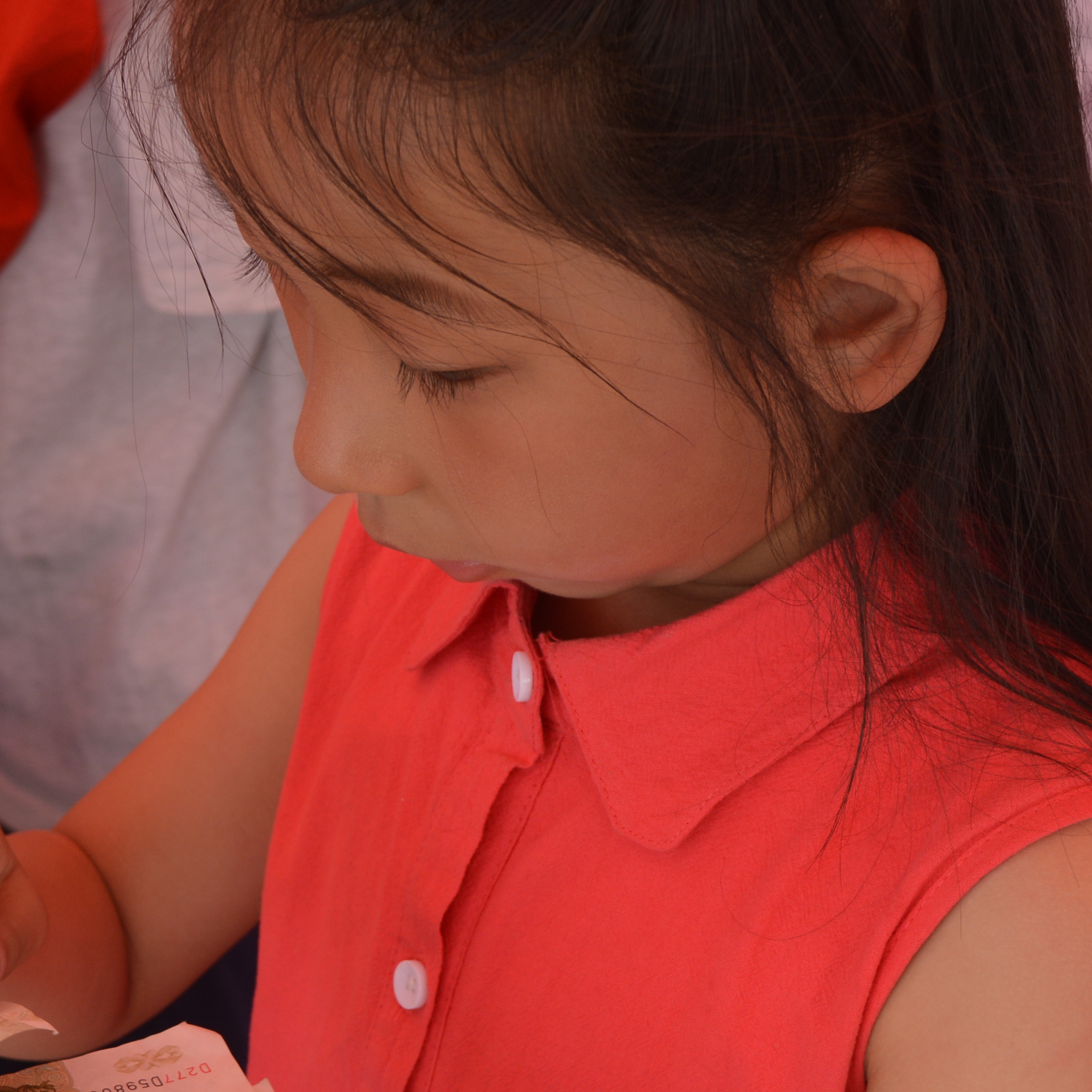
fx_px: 3683
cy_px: 741
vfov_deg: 16.8
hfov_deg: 16.9
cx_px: 464
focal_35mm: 103
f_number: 6.3
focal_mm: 29
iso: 200
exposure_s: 1/160
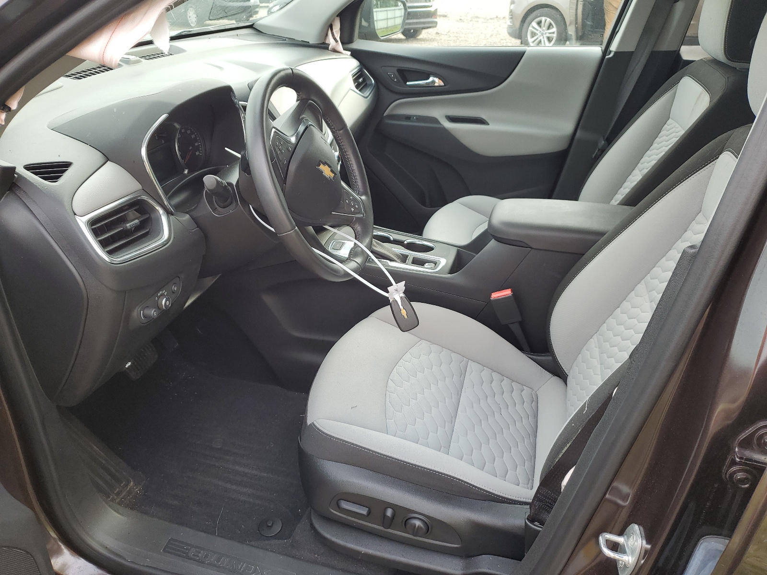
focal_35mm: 26
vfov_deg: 53.1
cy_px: 288
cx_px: 384
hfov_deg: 67.3
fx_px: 576
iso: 50
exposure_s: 1/179
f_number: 1.5
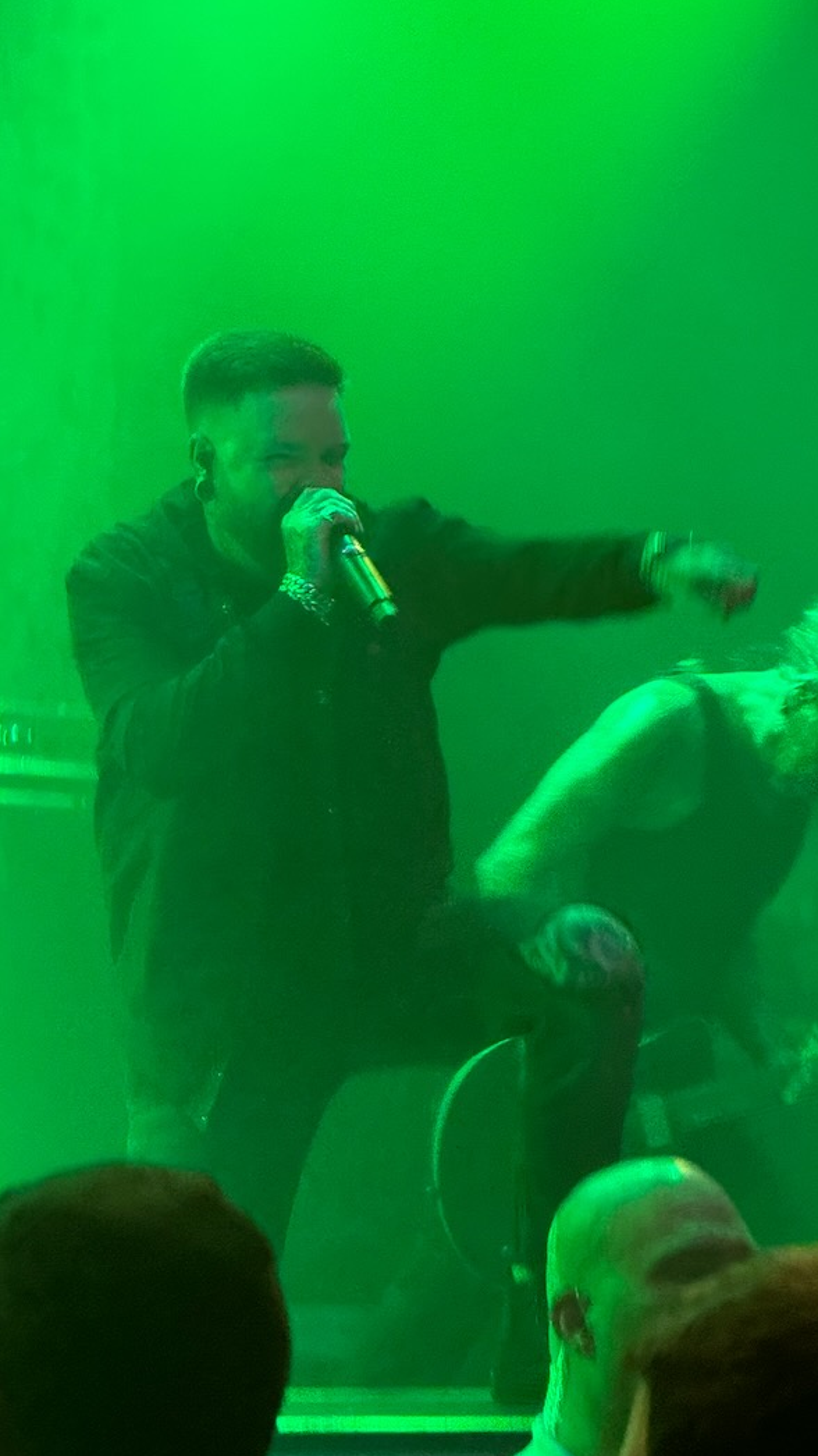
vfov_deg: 13.4
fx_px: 6173
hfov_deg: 7.6
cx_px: 378
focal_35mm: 160
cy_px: 682
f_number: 2.8
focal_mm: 15.66
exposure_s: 1/43
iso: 640
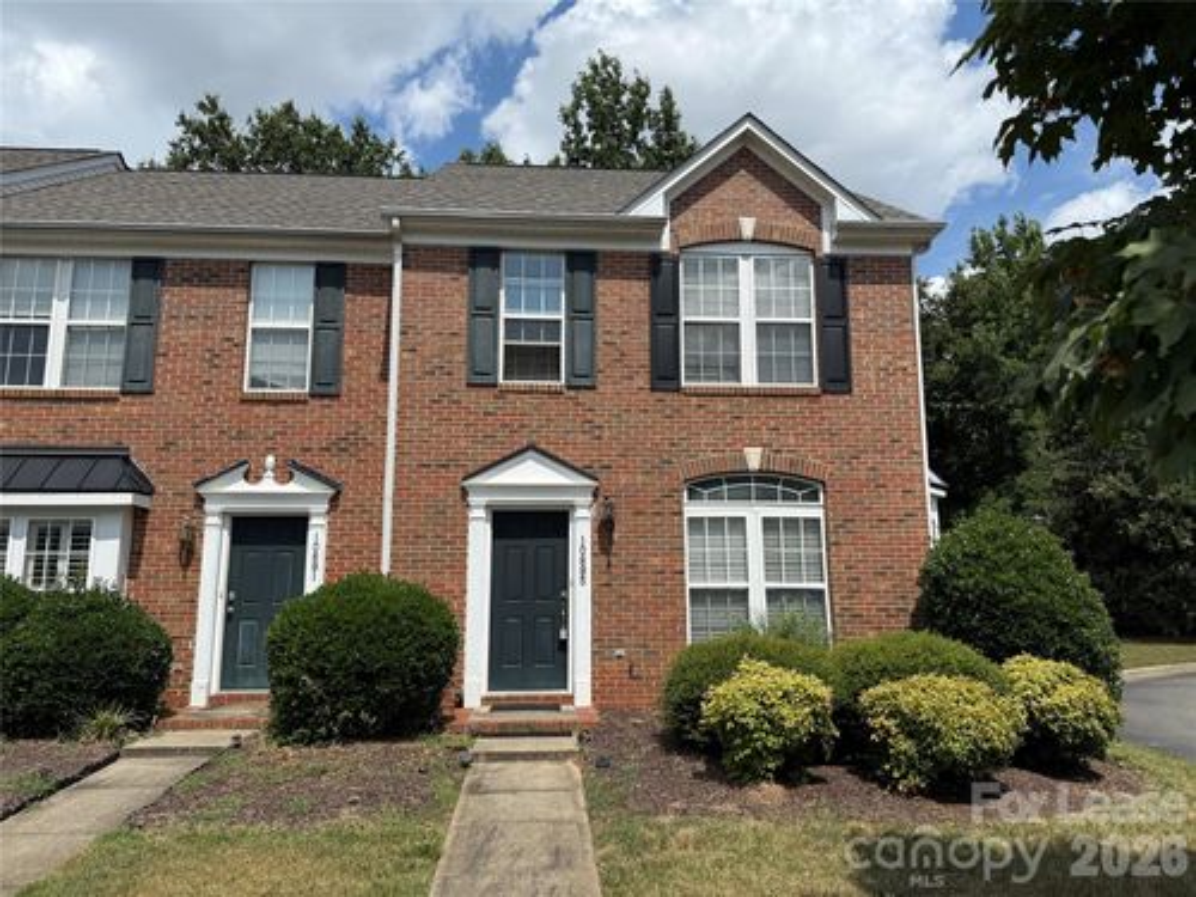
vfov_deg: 56.8
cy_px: 448
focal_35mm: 24
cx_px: 598
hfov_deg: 71.6
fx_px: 829
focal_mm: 6.76
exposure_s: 1/6173
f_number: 1.78
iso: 80
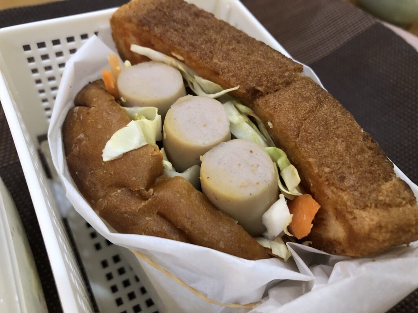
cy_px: 156
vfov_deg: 49.7
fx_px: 338
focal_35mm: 28
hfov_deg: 63.4
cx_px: 209
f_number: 1.8
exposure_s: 1/17
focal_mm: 3.99
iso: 100
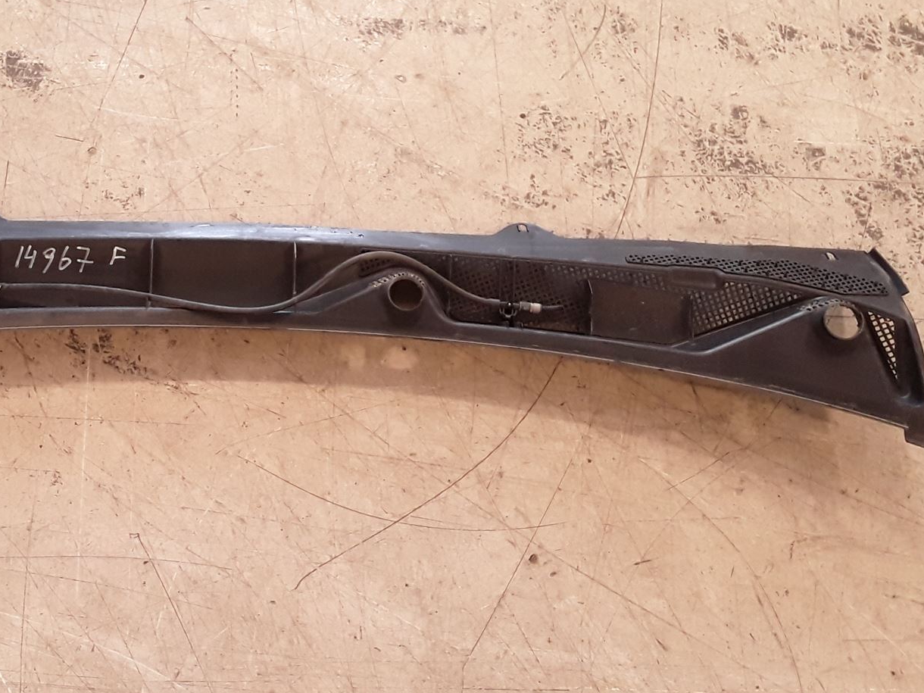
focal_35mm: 47
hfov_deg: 39.4
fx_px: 1255
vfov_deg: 30.9
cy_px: 348
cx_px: 238
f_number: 1.9
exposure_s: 1/33
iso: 100
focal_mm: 2.91
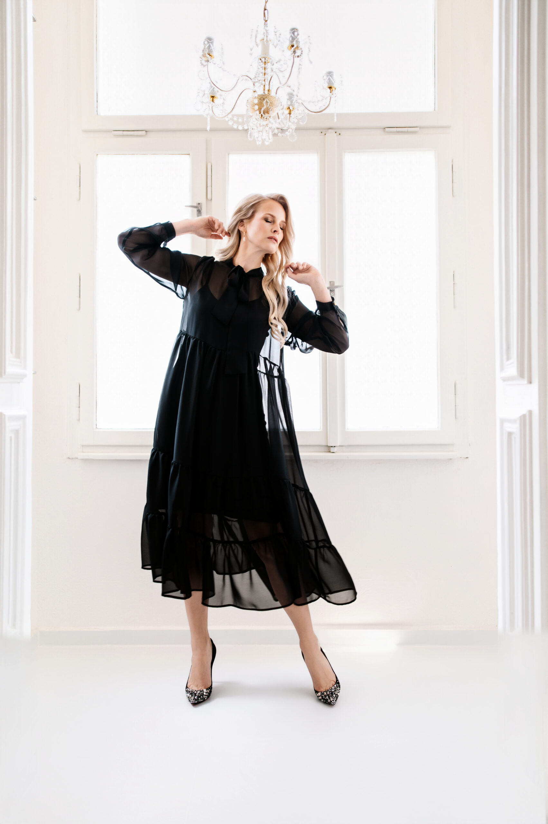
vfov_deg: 60.3
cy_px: 412
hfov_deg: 42.3
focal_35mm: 31
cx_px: 274
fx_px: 709
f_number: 2.2
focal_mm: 31
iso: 100
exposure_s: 1/160
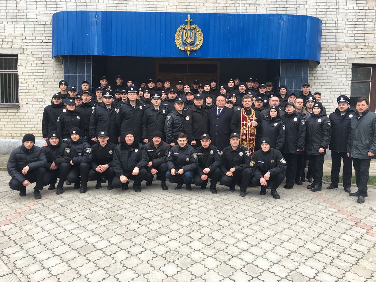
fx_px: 315
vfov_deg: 48.2
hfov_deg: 61.7
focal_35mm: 29
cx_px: 188
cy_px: 141
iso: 25
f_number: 2.2
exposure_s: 1/50
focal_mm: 4.15
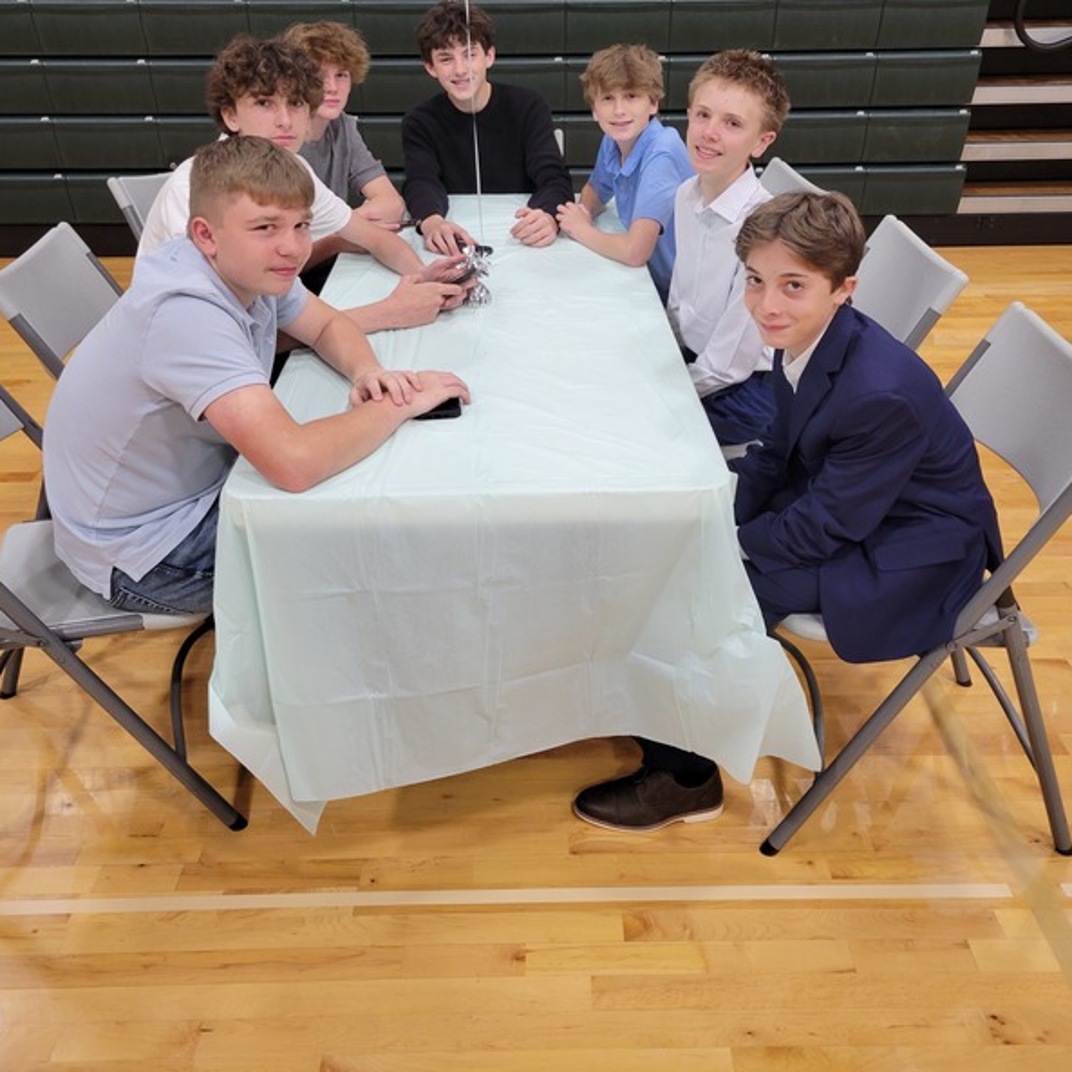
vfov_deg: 51.9
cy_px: 390
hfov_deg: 52.5
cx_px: 535
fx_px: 1086
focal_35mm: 31
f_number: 1.8
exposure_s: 1/120
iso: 200
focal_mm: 5.4
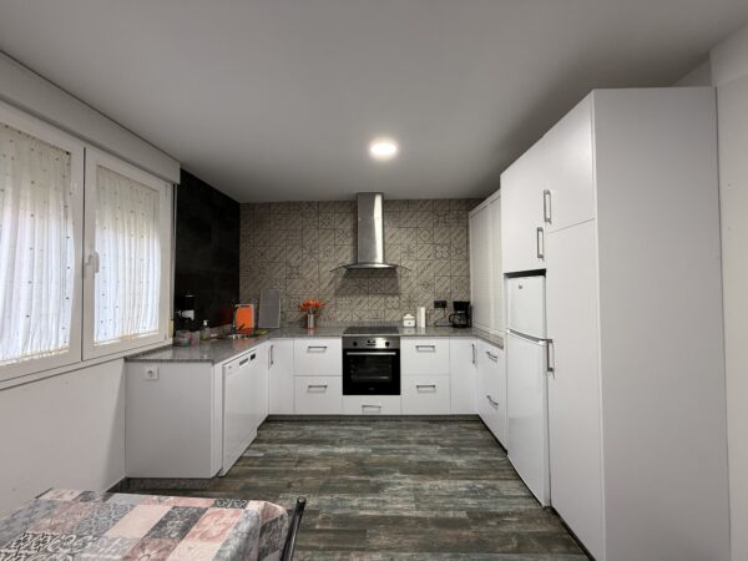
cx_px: 374
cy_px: 280
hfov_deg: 102.1
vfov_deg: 85.7
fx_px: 303
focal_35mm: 14
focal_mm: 2.22
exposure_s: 1/50
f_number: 2.2
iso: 200
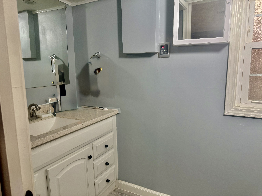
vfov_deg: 56.8
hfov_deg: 71.6
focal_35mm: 24
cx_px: 131
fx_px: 182
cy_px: 98
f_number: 1.78
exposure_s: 1/60
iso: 125
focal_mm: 6.76
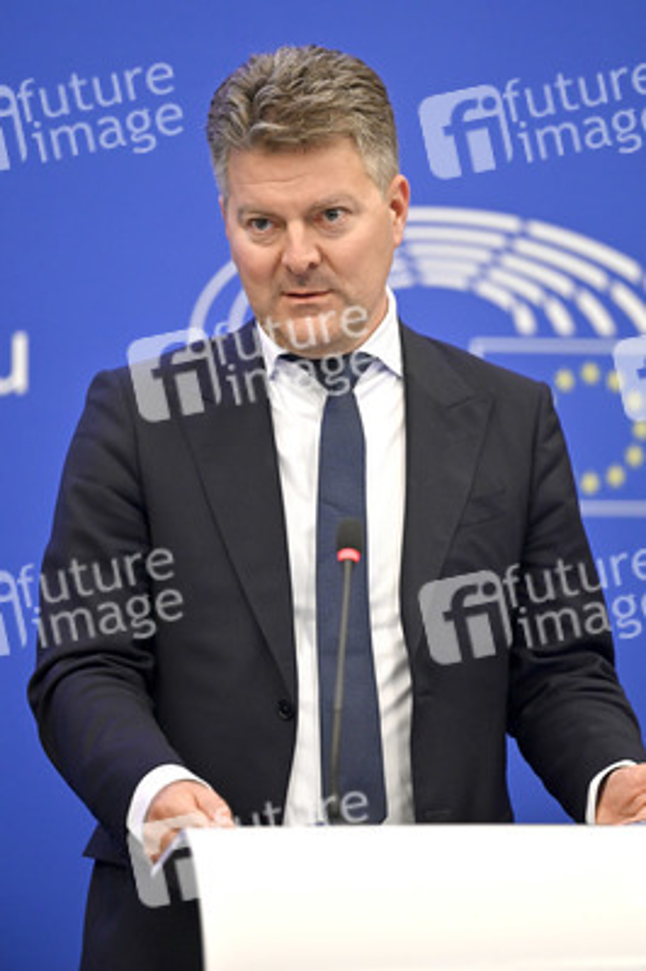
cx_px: 323
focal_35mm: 200
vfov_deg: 10.3
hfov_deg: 6.9
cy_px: 486
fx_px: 5392
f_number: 2.8
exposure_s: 1/500
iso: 2500
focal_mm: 200
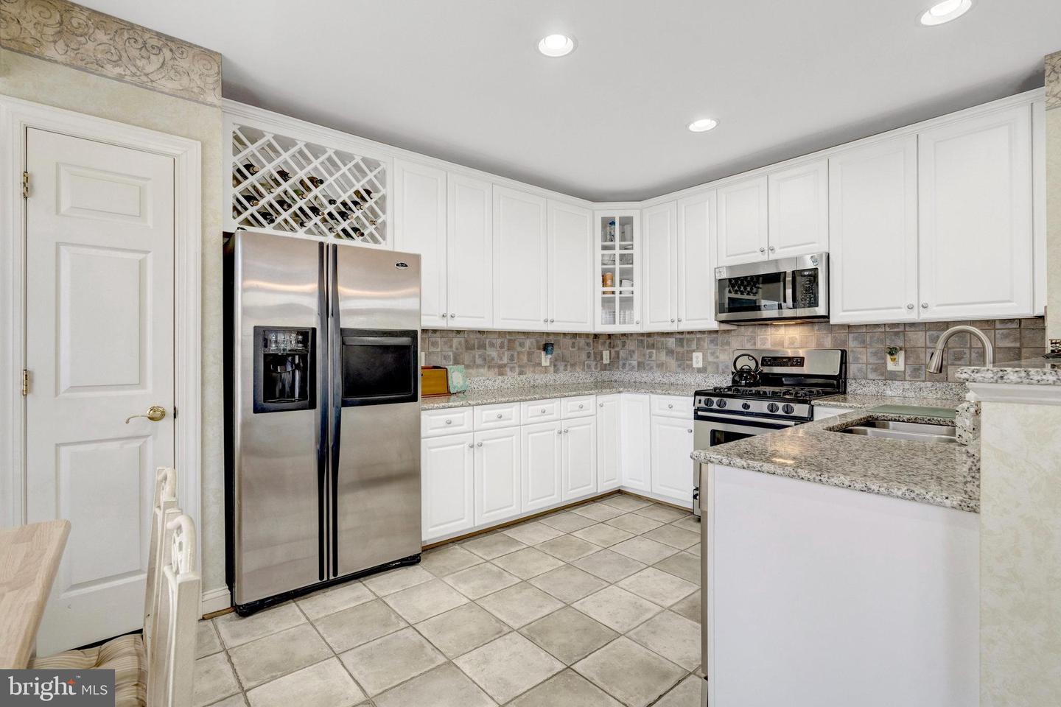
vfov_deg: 73.7
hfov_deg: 96.7
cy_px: 354
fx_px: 472
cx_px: 530
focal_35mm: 16
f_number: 8
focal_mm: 16
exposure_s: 1/40
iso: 1250
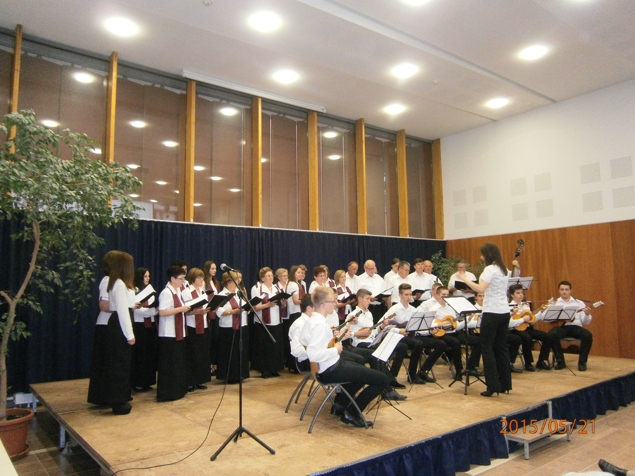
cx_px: 318
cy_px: 238
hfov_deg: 67.3
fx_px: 477
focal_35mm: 26
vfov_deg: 53.1
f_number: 2.8
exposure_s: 1/30
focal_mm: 4.7
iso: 400
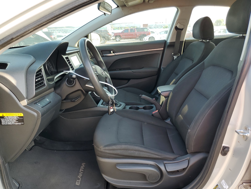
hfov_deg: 67.3
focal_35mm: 26
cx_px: 126
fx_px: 189
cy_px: 94
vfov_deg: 53.1
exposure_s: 1/169
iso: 50
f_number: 1.5
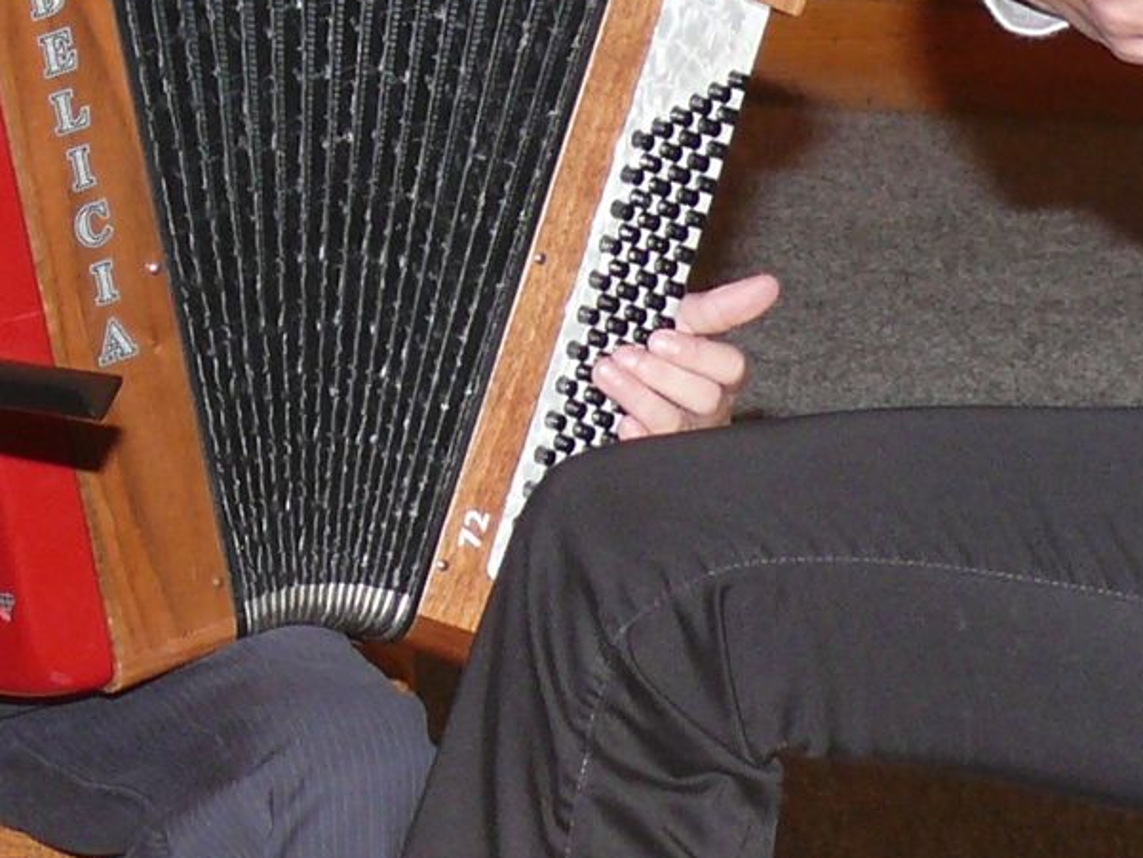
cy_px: -179
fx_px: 8323
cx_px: 700
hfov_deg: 7.9
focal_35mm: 252
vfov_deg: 5.9
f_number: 3.2
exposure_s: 1/30
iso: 100
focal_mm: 11.3
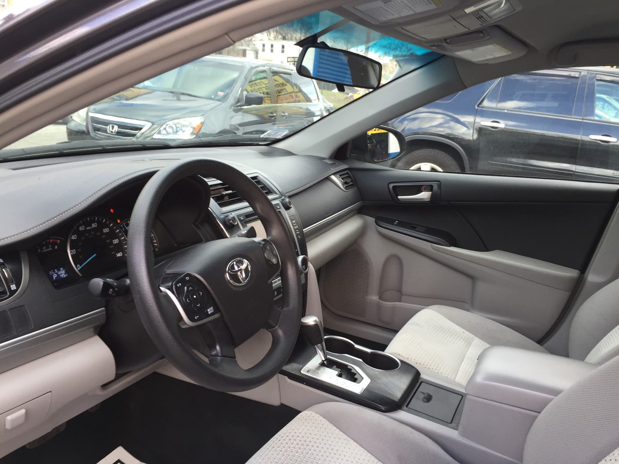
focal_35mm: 29
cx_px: 310
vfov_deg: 48.2
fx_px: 519
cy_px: 232
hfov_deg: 61.7
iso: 40
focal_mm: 4.15
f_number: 2.2
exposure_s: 1/120
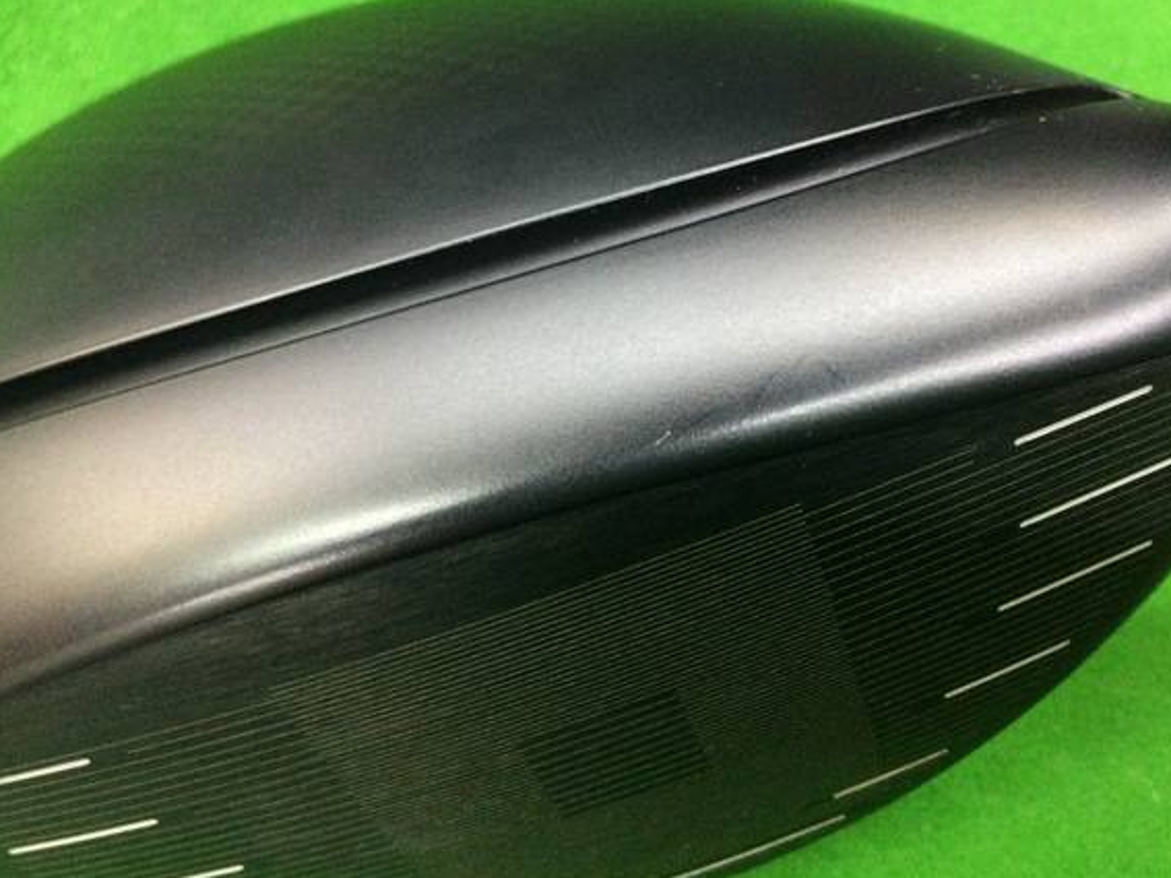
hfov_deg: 52.6
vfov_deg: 40.6
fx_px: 1184
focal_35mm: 35
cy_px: 388
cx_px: 624
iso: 200
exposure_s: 1/17
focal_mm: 3.3
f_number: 2.4
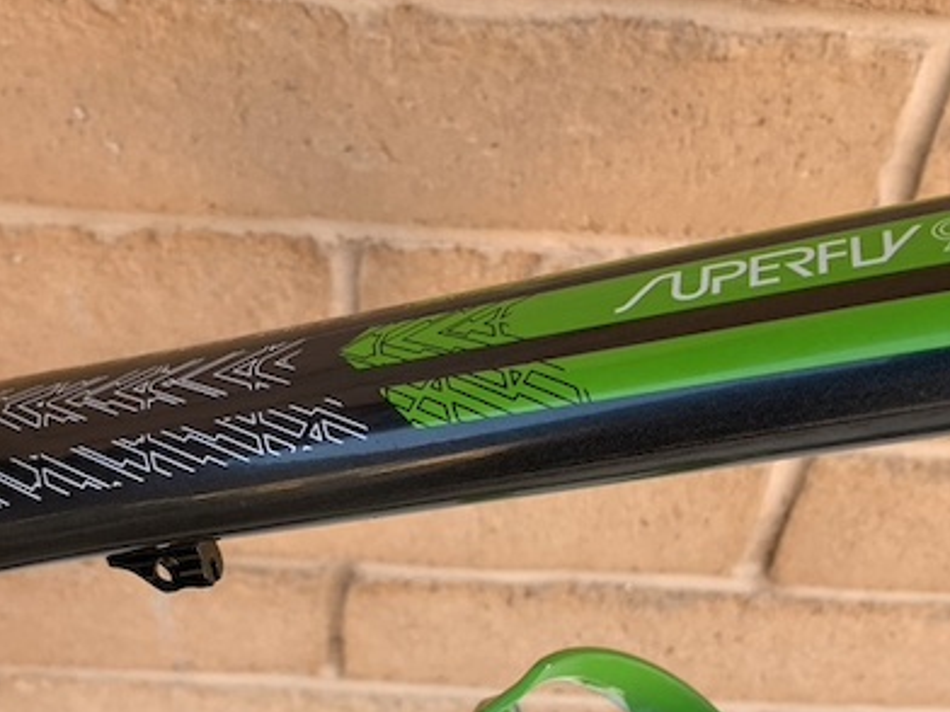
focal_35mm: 53
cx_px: 407
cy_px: 572
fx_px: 1455
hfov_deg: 36.1
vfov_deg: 27.0
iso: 50
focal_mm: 4.25
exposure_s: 1/121
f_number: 1.8
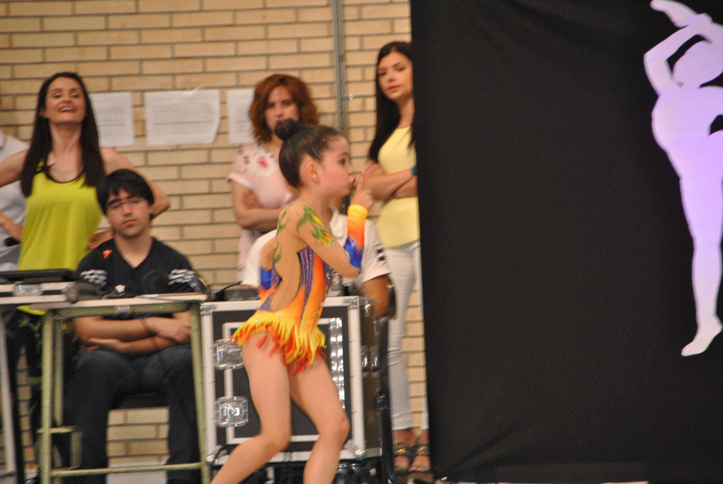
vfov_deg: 4.6
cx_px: 362
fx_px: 6032
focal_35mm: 300
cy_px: 242
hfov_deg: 6.9
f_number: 6.3
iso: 800
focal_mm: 200
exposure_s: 1/100
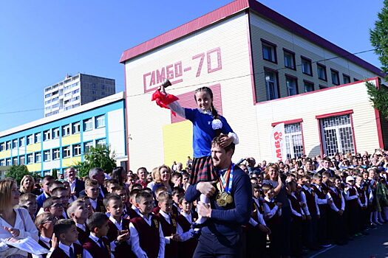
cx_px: 194
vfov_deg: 37.9
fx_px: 377
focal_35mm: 35
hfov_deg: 54.4
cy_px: 129
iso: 500
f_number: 8
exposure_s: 1/1250
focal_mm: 35
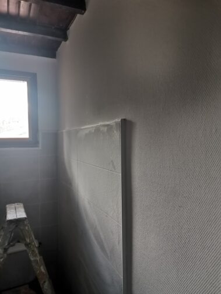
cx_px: 110
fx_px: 221
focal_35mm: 26
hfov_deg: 53.1
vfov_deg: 67.3
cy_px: 147
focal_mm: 4.75
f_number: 1.8
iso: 200
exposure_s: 1/100
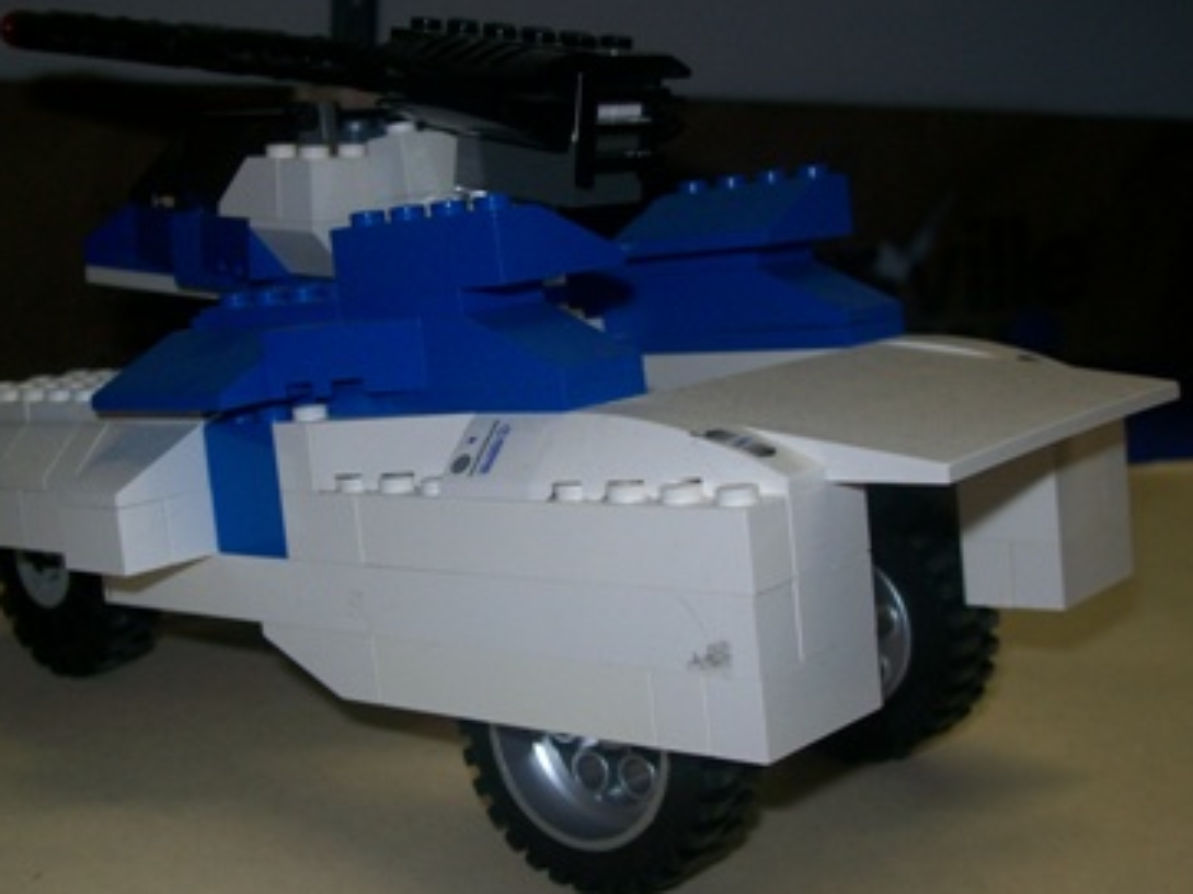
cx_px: 560
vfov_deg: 27.5
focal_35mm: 53
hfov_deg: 36.2
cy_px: 437
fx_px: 1826
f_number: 3
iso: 80
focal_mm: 7.6
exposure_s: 1/73.6
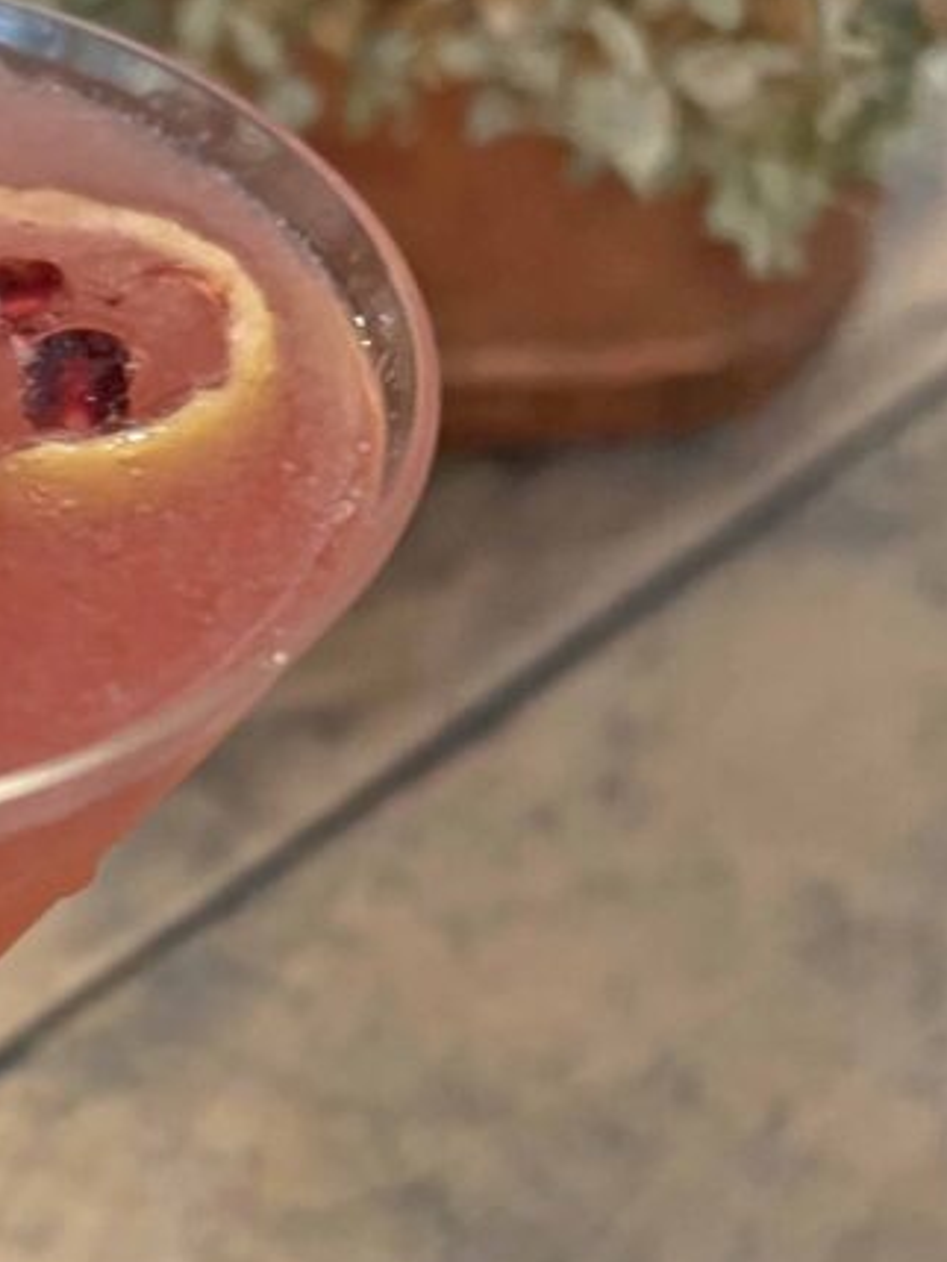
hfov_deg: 22.0
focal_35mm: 62
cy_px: 877
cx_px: -171
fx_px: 2260
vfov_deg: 30.9
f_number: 1.5
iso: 400
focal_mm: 5.7
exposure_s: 1/40
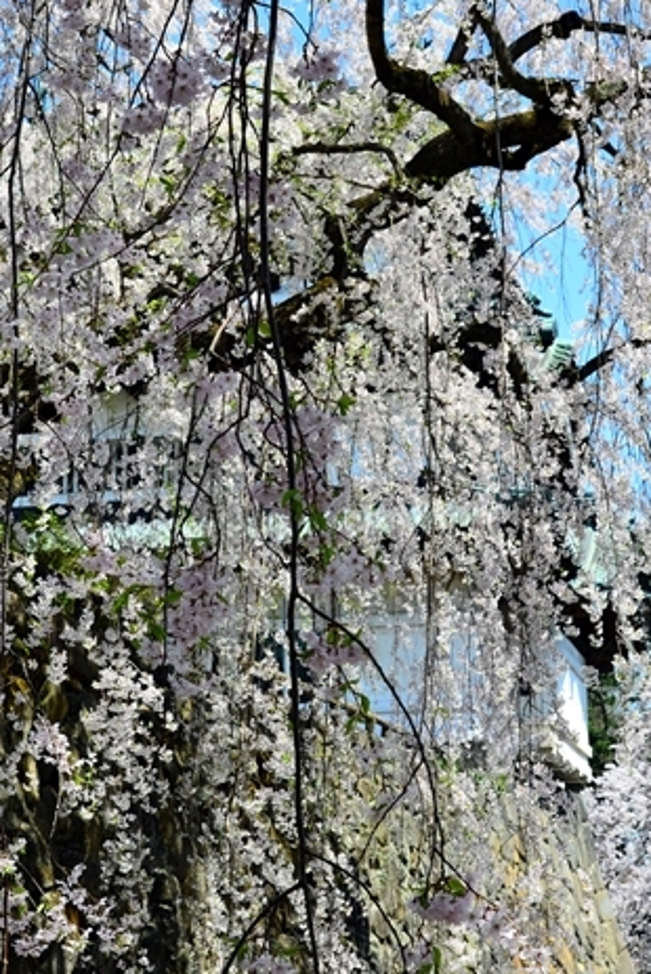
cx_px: 346
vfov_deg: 29.0
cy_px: 653
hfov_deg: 19.8
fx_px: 1869
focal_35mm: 69
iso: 250
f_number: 9
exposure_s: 1/320
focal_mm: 40
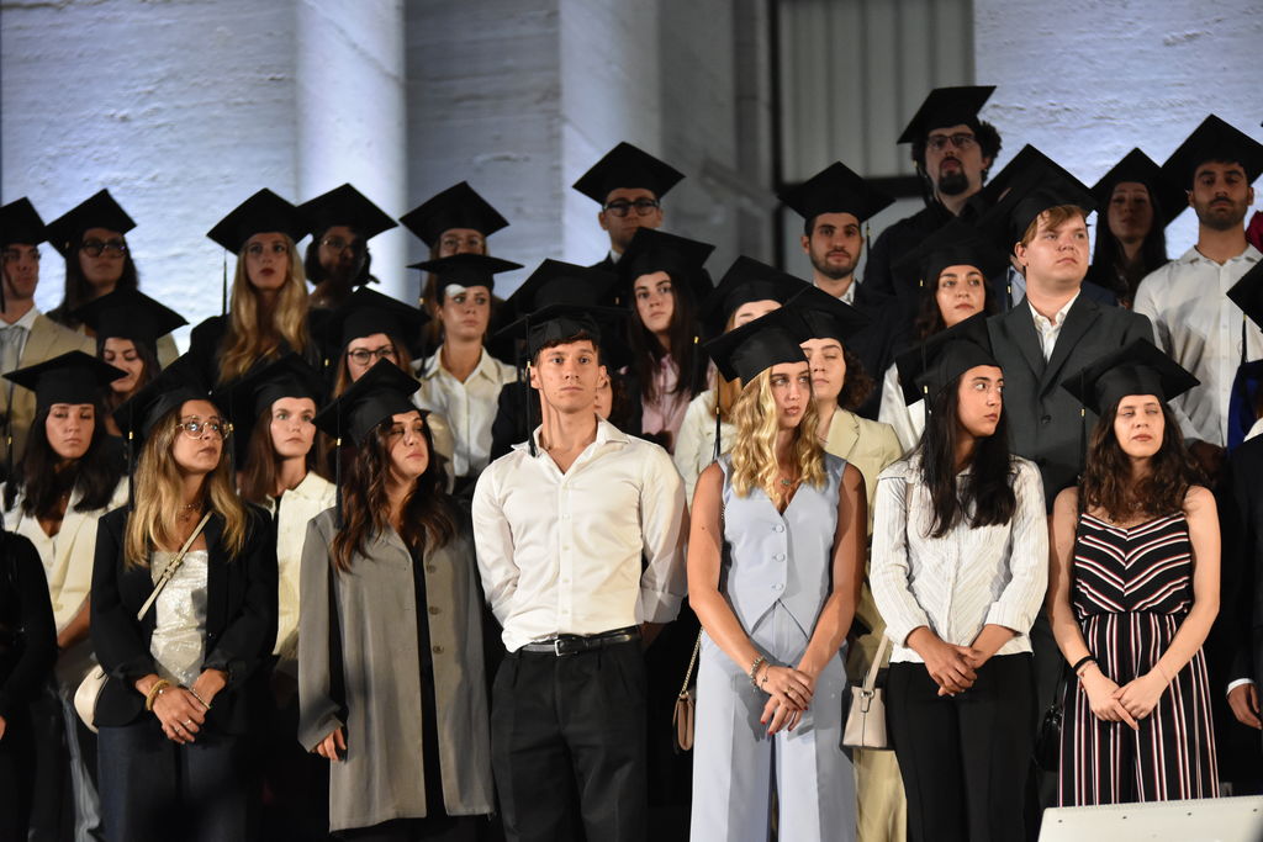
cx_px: 632
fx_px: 6421
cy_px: 421
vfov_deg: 7.5
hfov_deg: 11.2
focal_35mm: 183
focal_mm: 122
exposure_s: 1/160
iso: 2500
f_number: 2.8
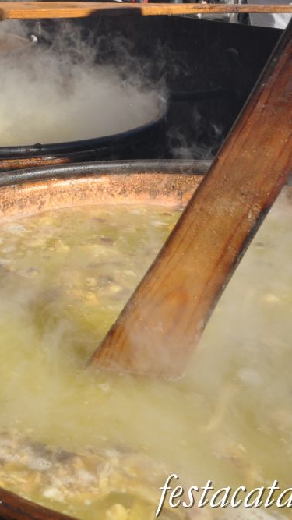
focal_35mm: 53
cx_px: -7
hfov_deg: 21.7
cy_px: 256
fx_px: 730
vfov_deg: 39.2
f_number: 10
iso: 320
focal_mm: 22
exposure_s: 1/400
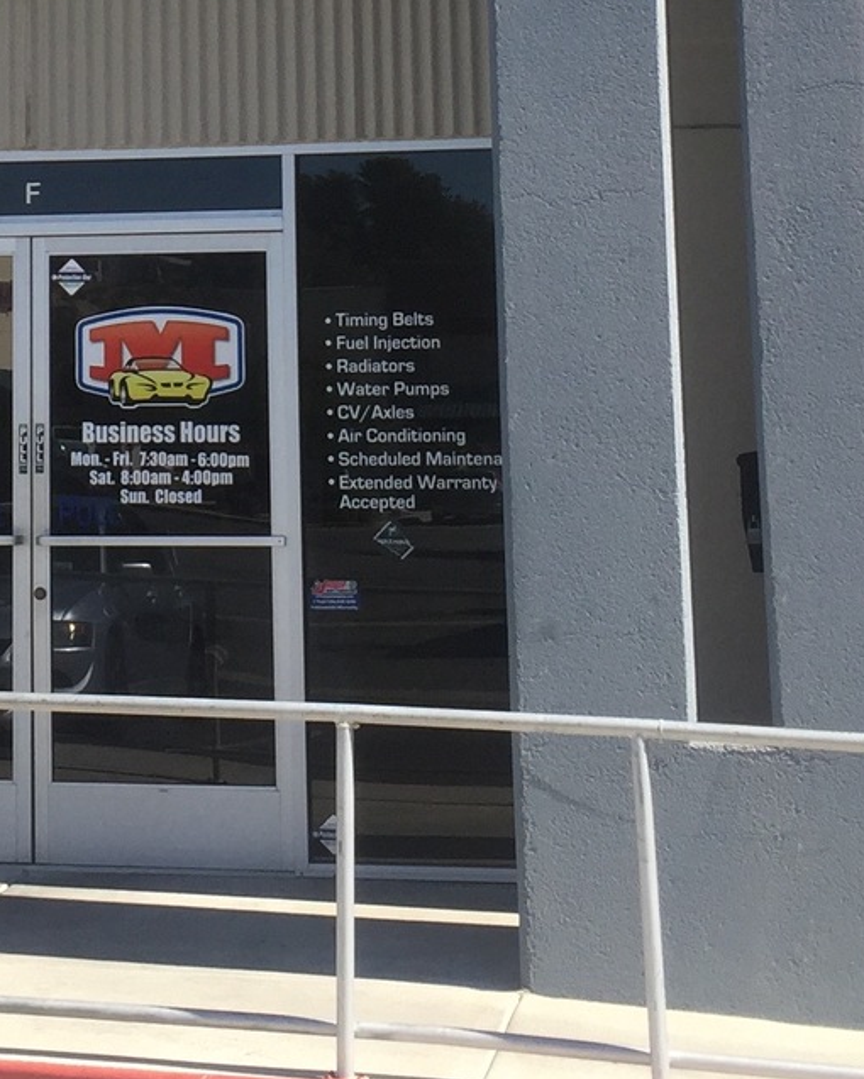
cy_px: -56
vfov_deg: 20.2
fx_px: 2907
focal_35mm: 91
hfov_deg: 16.7
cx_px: 129
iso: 32
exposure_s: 1/1130
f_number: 2.2
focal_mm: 4.15
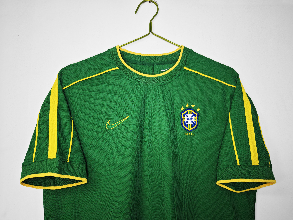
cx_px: 146
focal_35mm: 23
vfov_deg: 58.9
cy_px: 110
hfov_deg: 73.9
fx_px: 195
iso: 99
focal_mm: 8.67
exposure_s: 1/100
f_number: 1.75
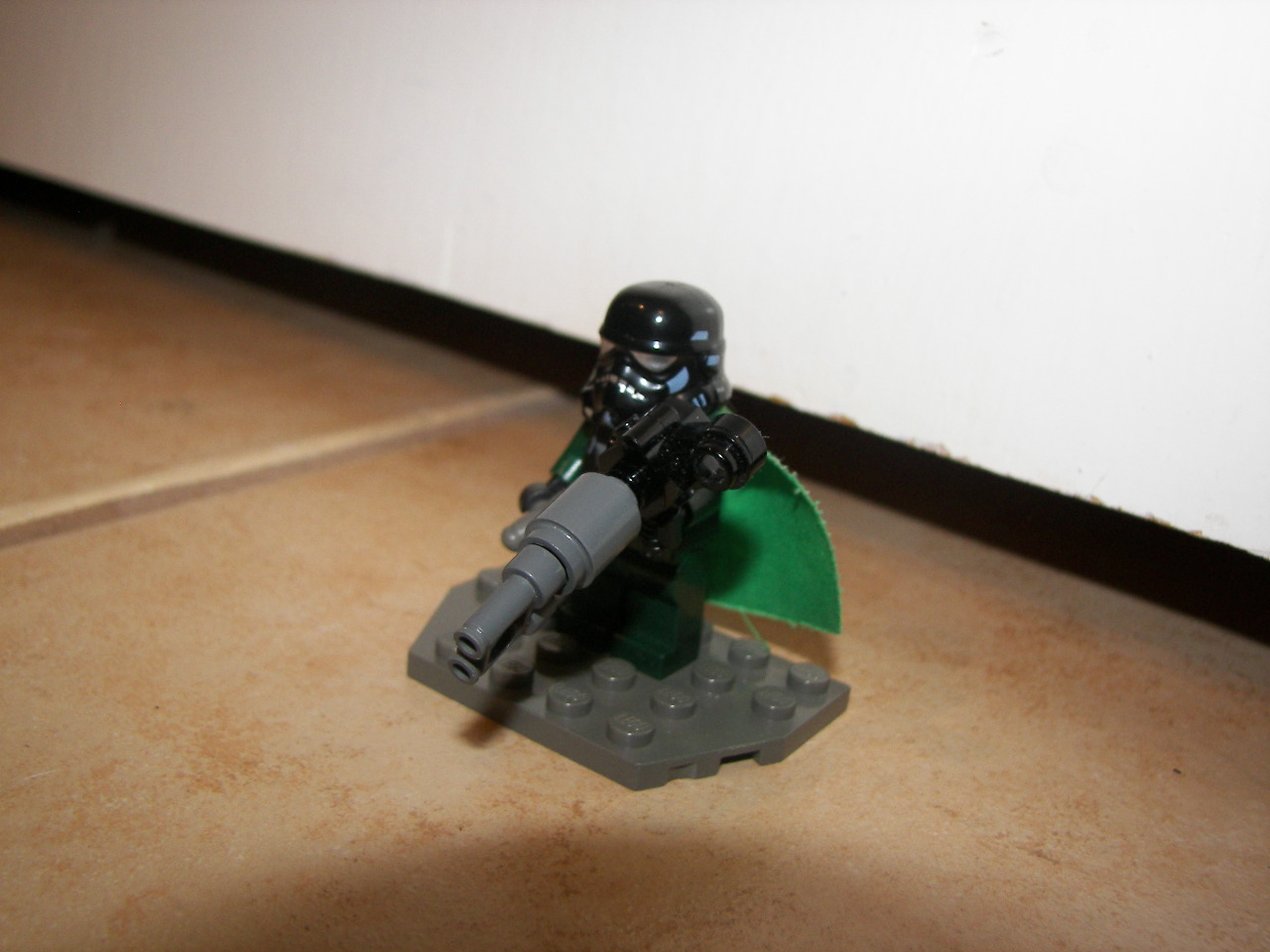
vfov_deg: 39.7
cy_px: 476
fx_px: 1321
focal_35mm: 36
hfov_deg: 51.4
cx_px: 635
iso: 100
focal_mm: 6
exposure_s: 1/30
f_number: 2.8
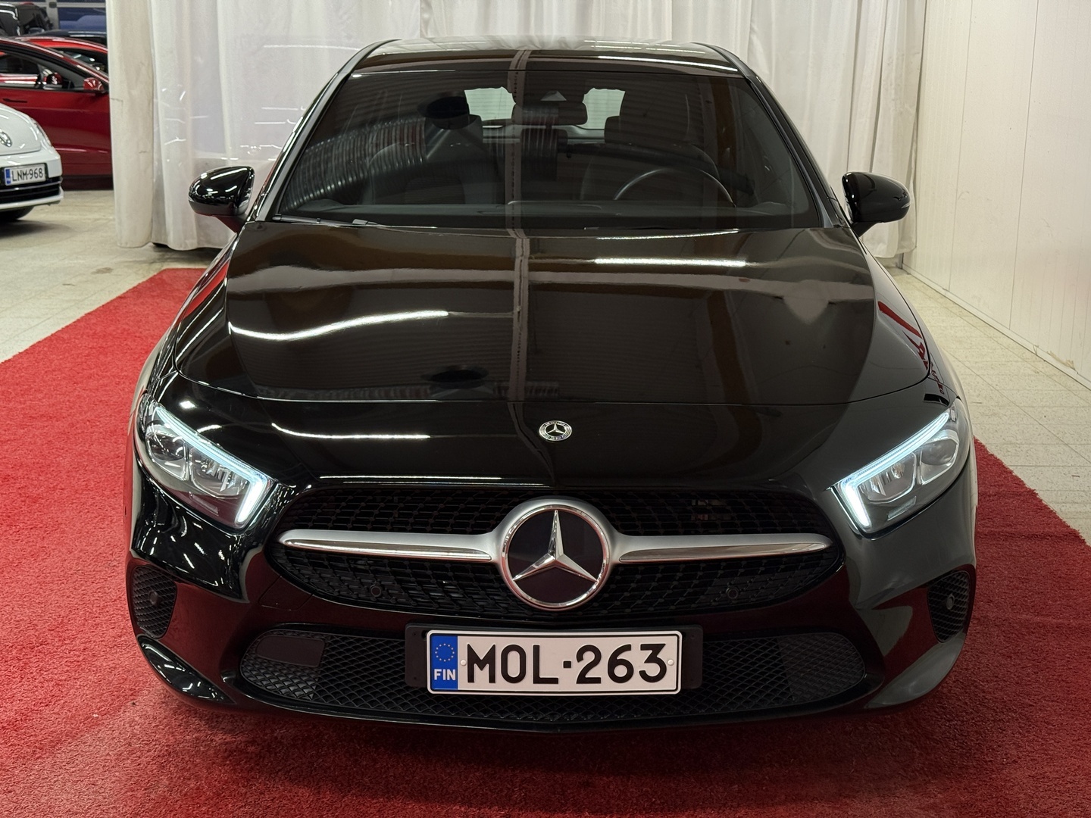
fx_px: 1513
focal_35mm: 48
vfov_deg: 30.3
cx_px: 546
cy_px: 409
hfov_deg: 39.7
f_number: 1.78
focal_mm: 6.76
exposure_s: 1/85
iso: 200
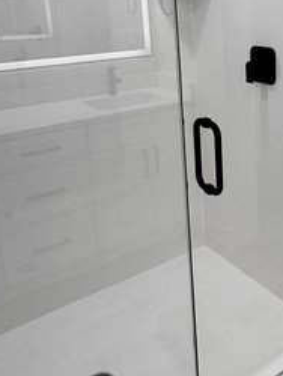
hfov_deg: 31.6
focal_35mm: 43
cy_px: 89
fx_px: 468
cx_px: 269
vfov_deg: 42.3
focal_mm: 2.22
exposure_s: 1/120
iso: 50
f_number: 2.2
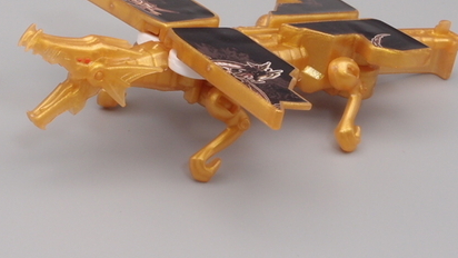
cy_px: 76
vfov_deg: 9.5
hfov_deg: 16.6
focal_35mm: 127
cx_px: 28
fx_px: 1543
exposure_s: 1/5
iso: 100
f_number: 8
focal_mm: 12.88
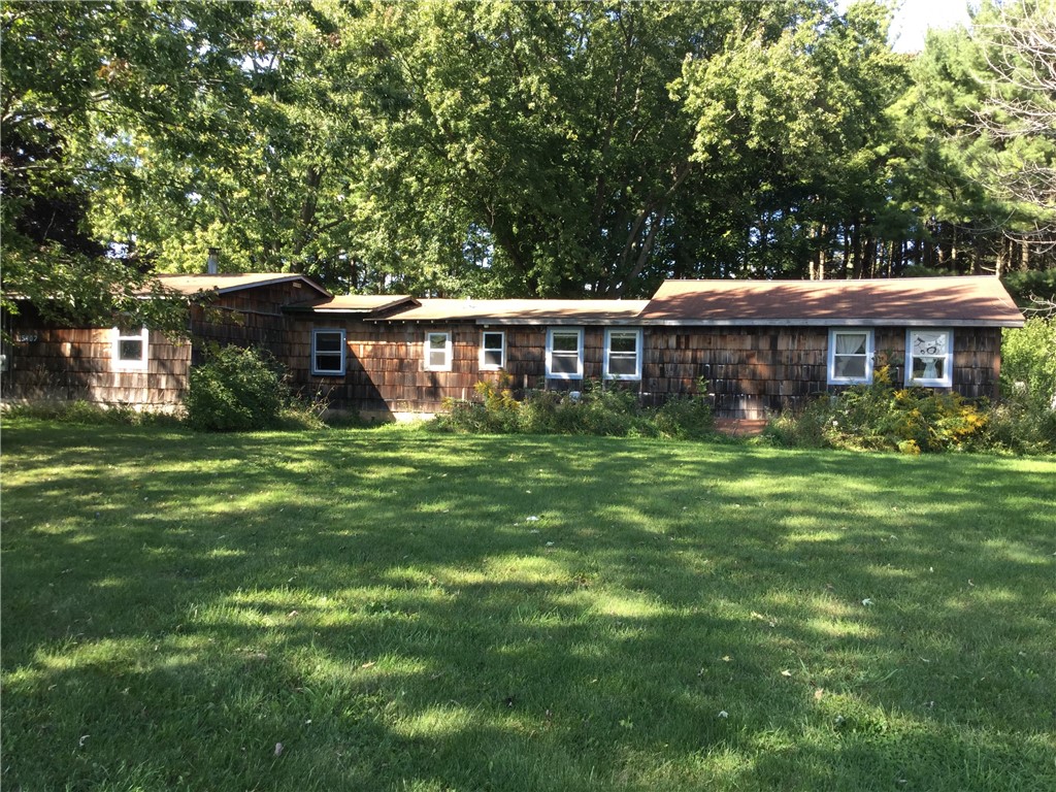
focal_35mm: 31
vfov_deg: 45.4
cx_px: 528
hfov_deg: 58.4
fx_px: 946
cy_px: 396
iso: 25
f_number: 2.4
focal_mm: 3.3
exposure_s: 1/124
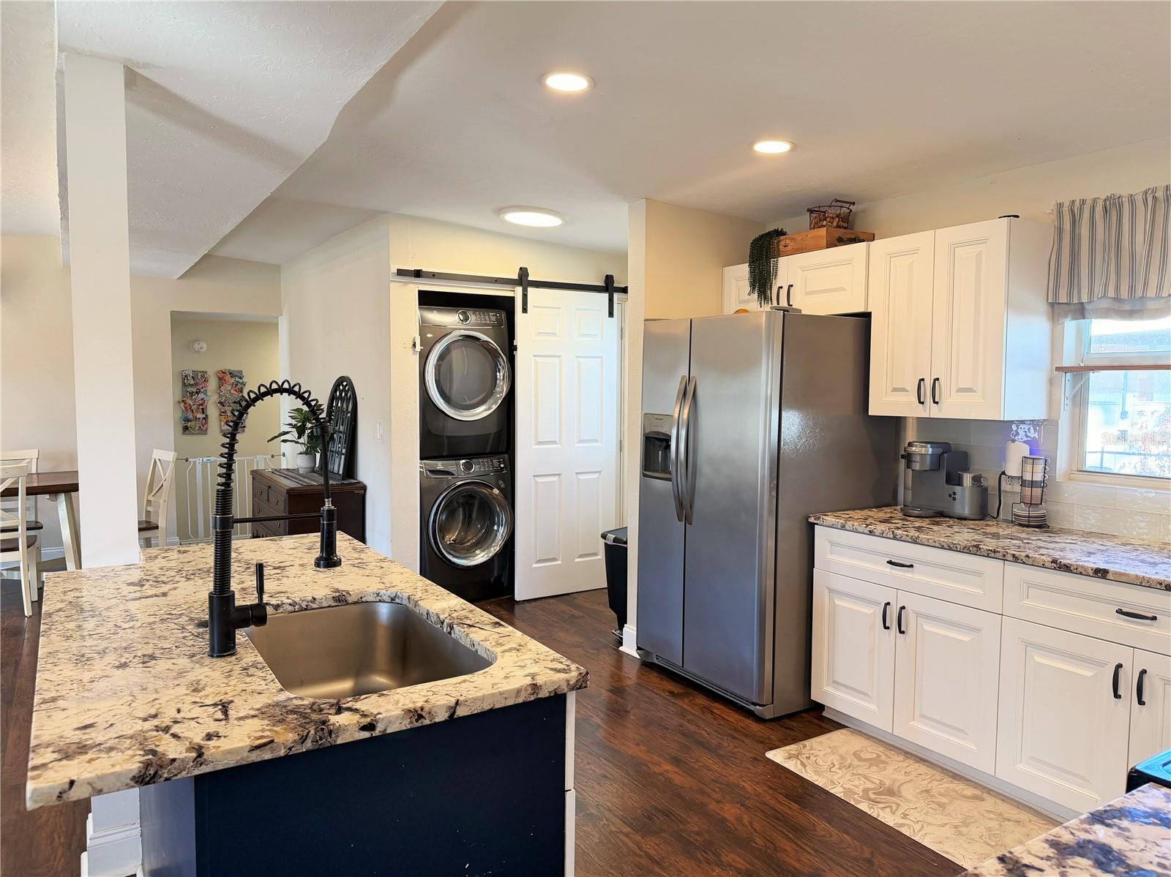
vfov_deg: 56.8
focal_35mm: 24
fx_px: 812
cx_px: 586
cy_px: 438
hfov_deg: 71.6
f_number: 1.78
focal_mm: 6.76
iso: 160
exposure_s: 1/120
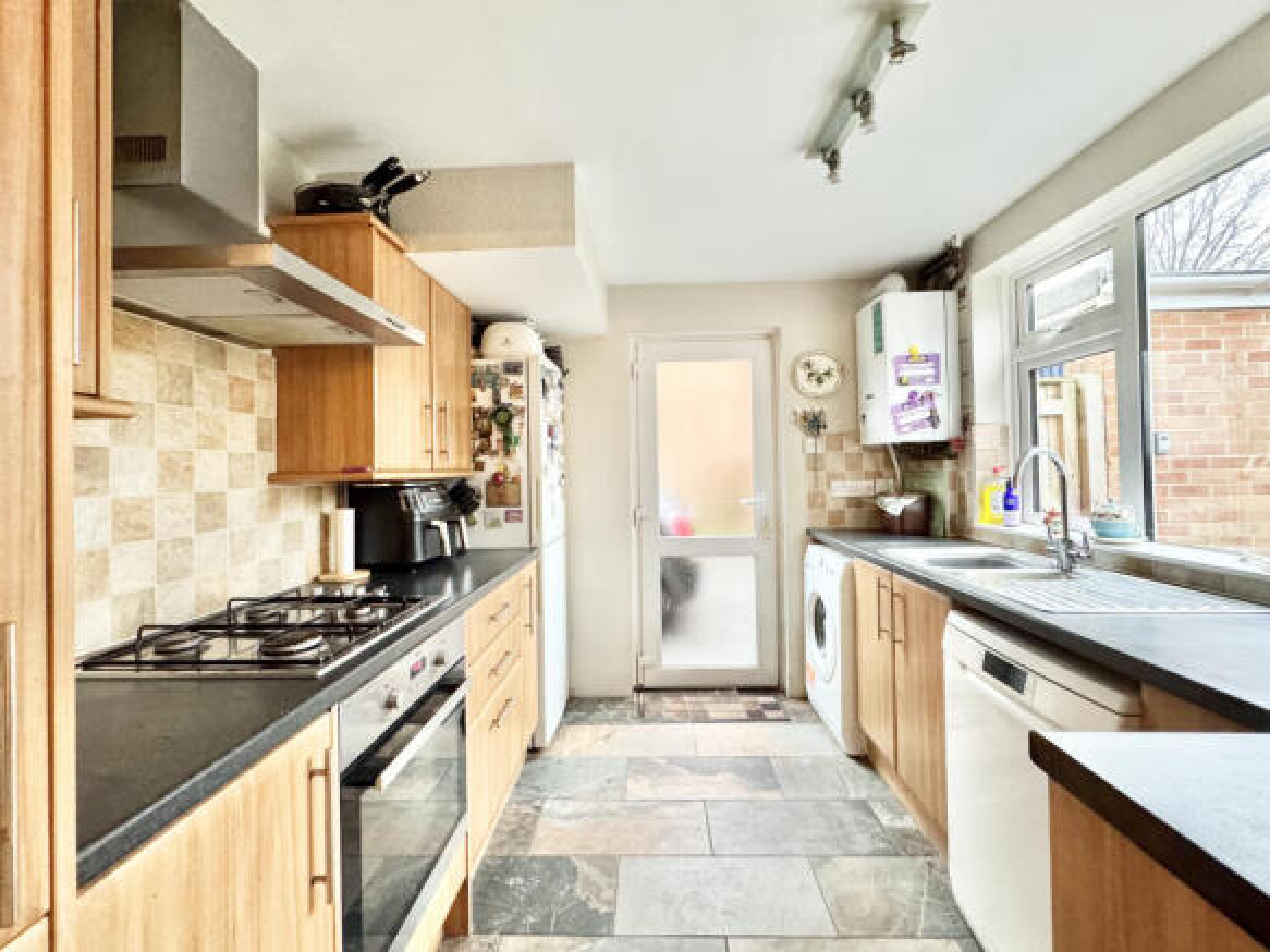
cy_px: 476
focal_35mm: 14
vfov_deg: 85.7
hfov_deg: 102.1
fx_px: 514
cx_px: 635
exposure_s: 1/50
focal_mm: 2.22
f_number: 2.2
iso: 640
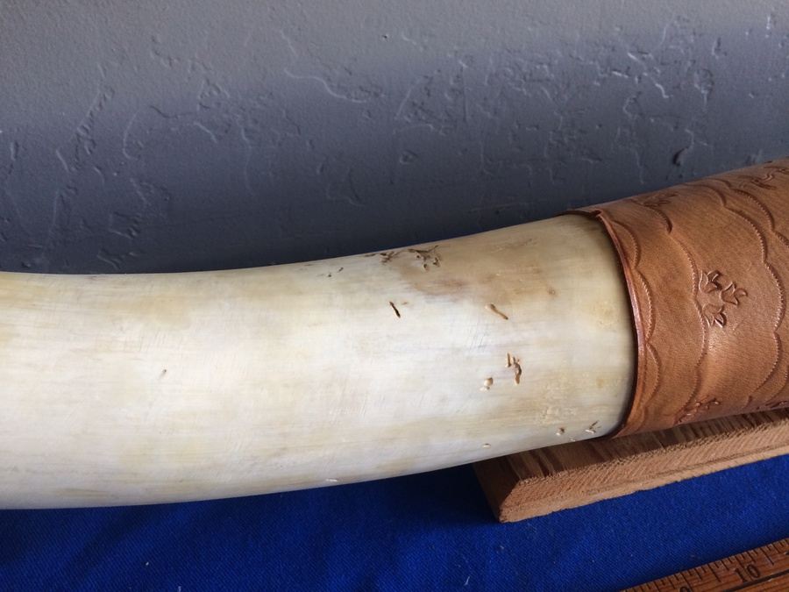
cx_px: 394
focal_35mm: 30
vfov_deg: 46.8
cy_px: 296
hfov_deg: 60.0
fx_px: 684
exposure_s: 1/30
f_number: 2.2
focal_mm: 4.12
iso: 50
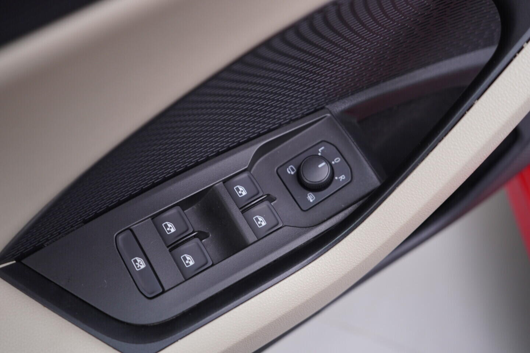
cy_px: 176
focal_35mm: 36
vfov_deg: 36.9
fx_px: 530
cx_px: 265
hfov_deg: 53.1
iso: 125
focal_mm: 24
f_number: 2.8
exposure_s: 1/40
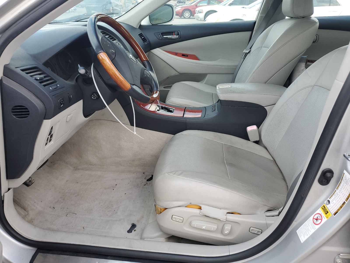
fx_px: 263
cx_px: 175
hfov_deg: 67.3
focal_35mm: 26
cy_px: 132
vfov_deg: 53.1
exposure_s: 1/435
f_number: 1.5
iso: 50
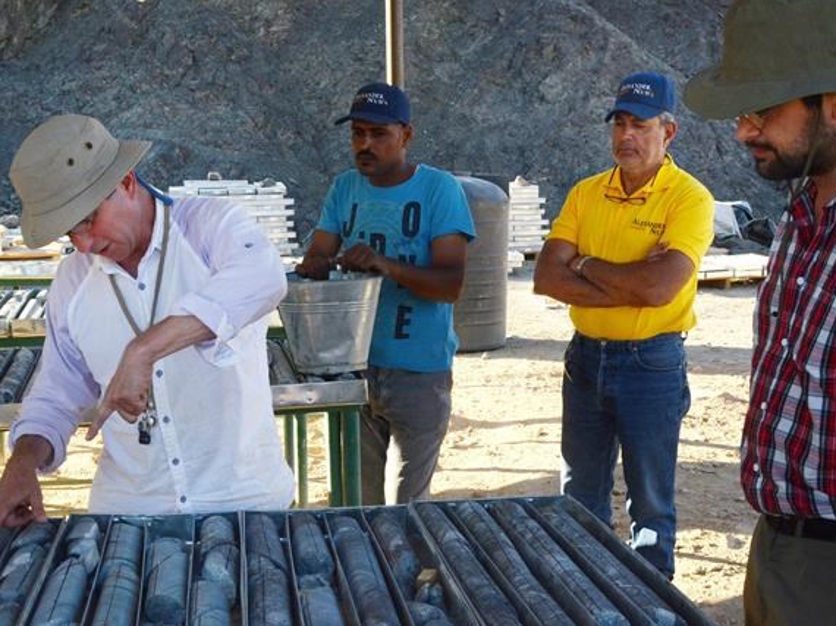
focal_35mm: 46
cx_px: 381
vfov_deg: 31.5
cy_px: 314
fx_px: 1110
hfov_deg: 41.2
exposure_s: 1/500
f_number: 11
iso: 1000
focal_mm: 28
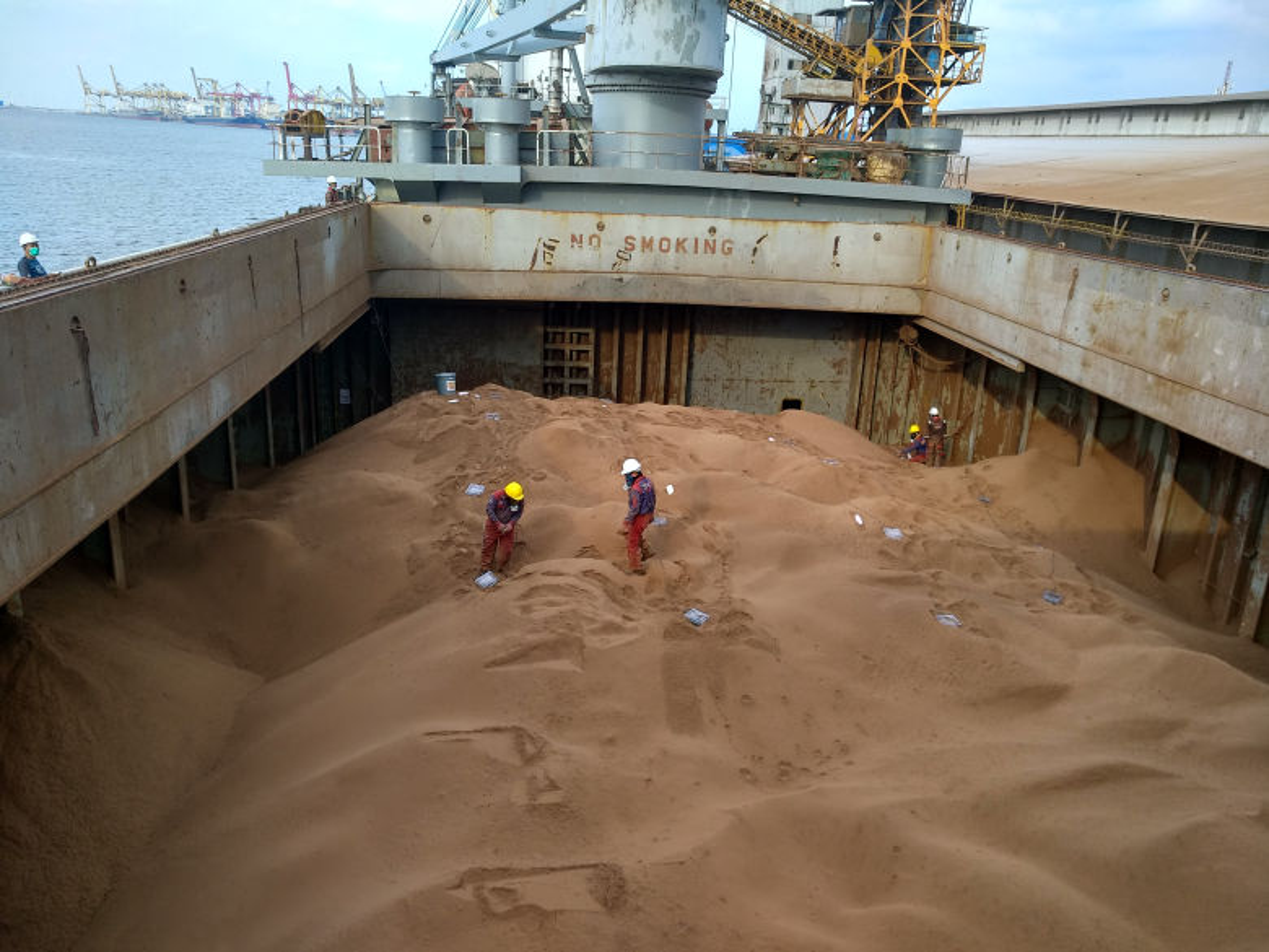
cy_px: 476
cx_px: 634
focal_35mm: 22
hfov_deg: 76.4
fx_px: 807
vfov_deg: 61.1
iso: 125
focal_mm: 3.81
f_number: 2.2
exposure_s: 1/202
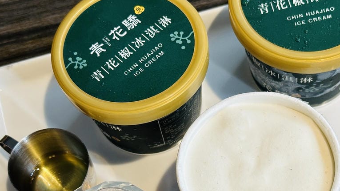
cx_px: 228
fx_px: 739
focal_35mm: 82
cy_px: 121
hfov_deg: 25.8
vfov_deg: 14.7
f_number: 1.78
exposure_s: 1/60
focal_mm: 6.86
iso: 80
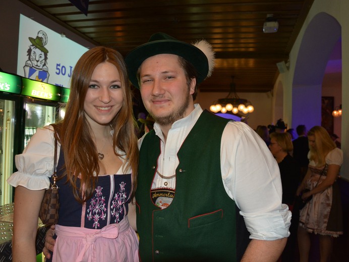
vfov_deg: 46.8
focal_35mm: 30
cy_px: 128
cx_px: 186
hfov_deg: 59.9
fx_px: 302
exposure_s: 1/60
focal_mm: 18
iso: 1100
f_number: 3.5
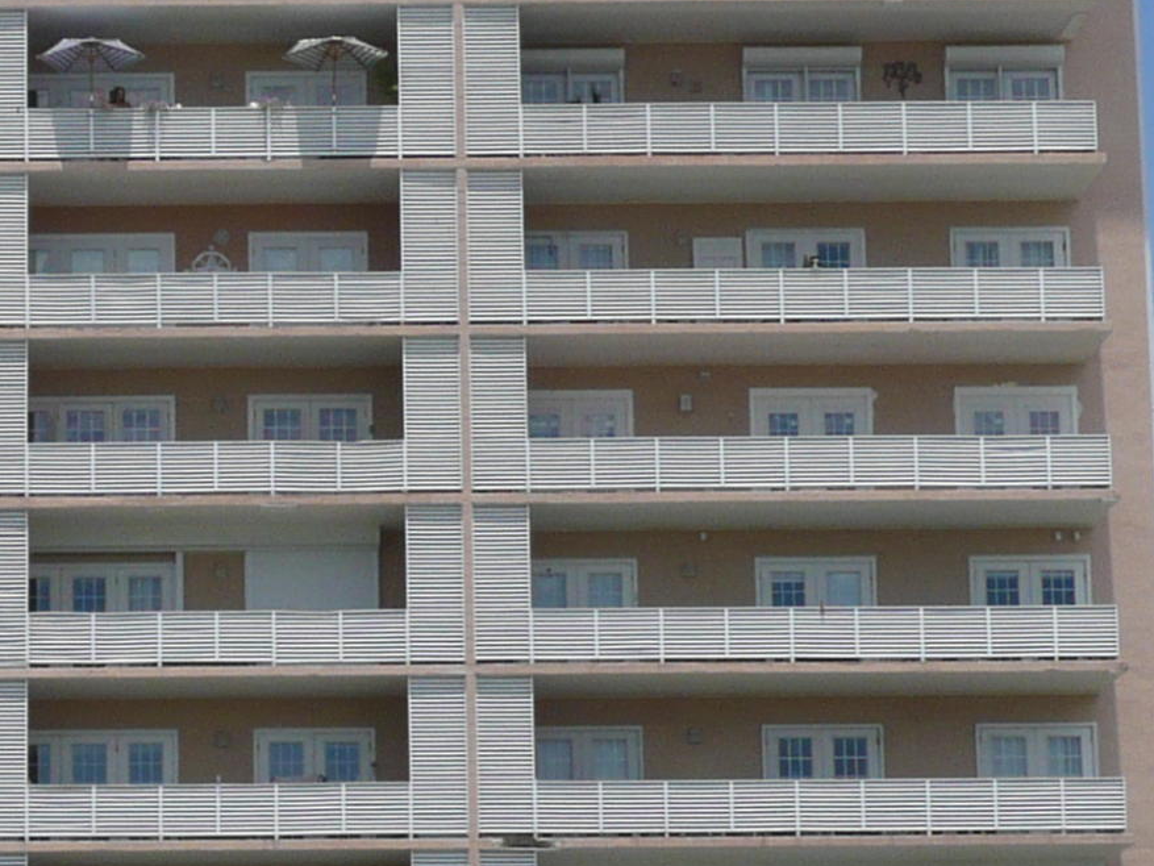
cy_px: 699
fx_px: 4334
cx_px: 118
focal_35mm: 130
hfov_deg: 15.0
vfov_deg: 11.4
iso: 100
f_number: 9
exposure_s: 1/400
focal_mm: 6.2
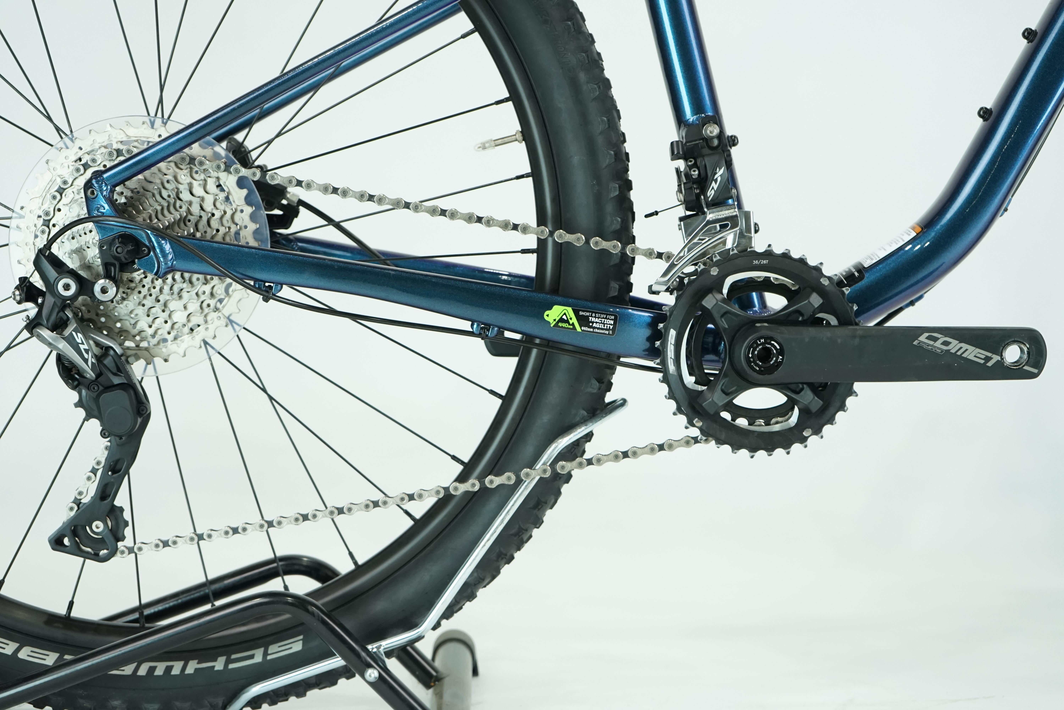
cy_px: 355
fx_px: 1951
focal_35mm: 66
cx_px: 532
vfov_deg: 20.6
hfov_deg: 30.5
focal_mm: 66
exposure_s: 1/200
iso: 1600
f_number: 5.6
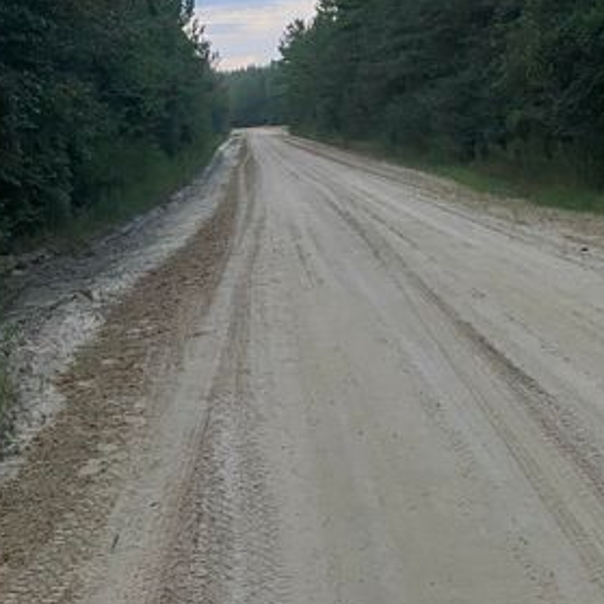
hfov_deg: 31.1
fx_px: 1086
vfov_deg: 30.4
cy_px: 127
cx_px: 268
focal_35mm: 55
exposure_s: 1/60
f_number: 1.8
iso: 320
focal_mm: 4.25
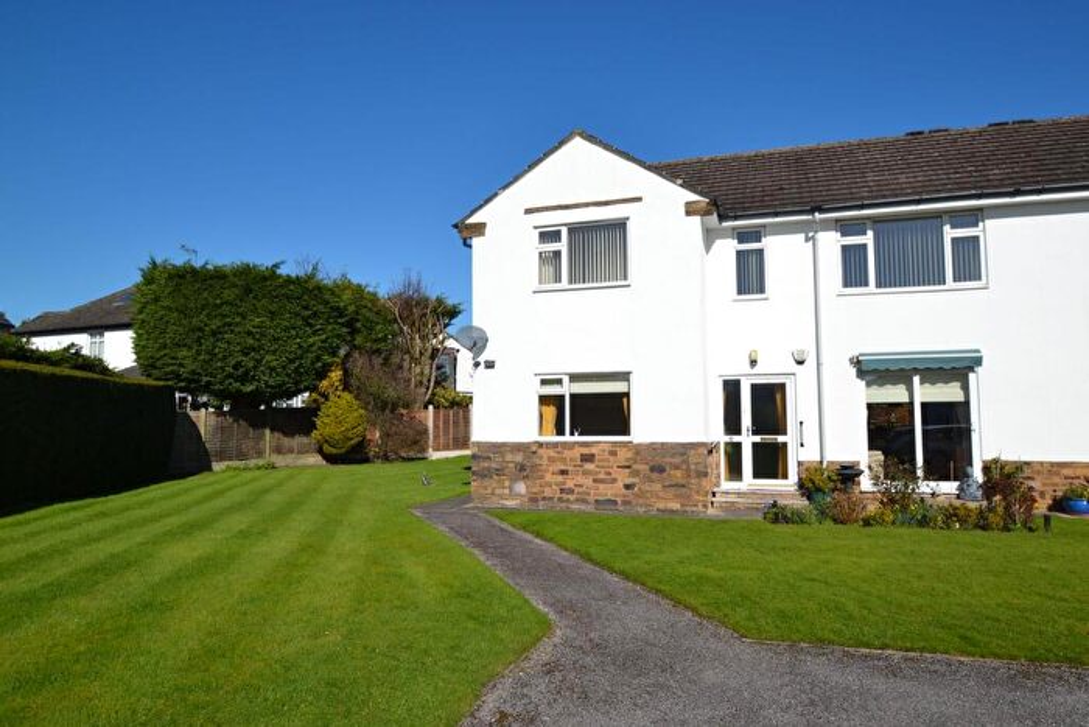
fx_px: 681
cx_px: 544
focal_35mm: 22
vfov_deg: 56.2
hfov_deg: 77.3
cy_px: 364
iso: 100
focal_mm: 15
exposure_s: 1/250
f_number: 8
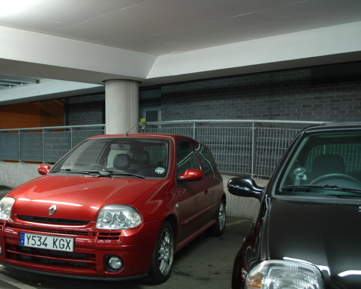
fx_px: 449
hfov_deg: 43.1
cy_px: 174
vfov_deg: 35.5
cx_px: 117
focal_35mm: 42
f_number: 3.8
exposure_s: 1/4
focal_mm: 20
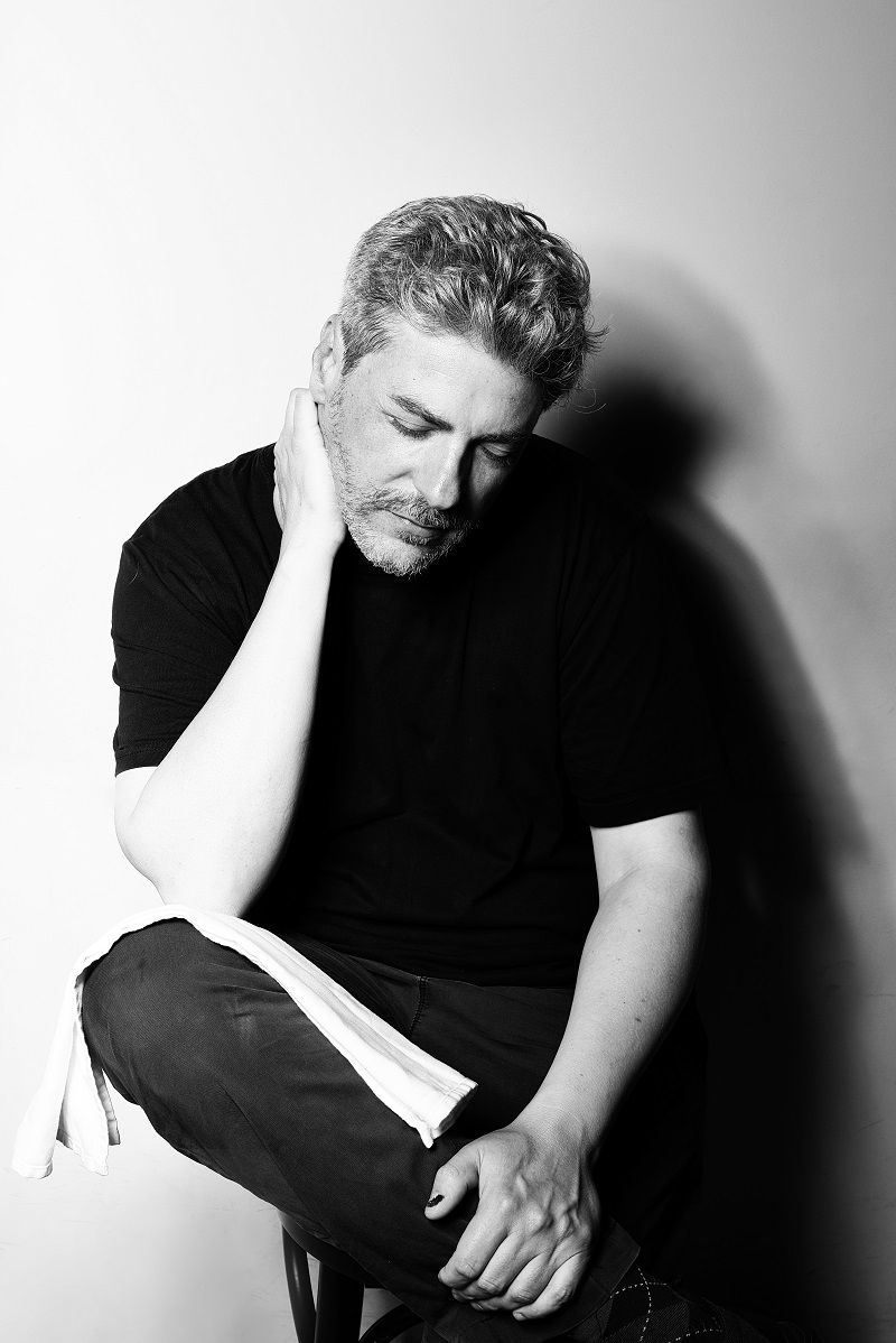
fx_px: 1976
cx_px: 448
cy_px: 672
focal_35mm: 53
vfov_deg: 37.5
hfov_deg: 25.5
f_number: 10
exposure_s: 1/80
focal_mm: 53
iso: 320
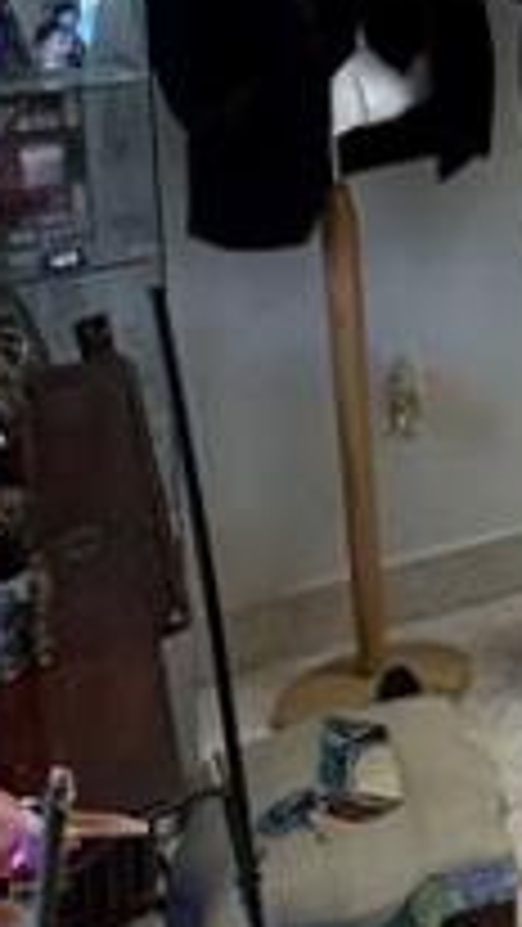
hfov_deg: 13.5
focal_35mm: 71
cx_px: 1161
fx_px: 1746
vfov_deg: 26.9
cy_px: -140
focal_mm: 2.22
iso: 125
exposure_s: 1/120
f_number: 2.2
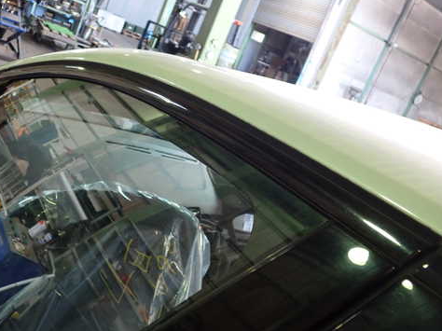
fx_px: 485
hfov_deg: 49.0
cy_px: 155
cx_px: 209
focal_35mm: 38
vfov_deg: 37.7
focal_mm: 5.4
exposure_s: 1/50
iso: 200
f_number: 2.3
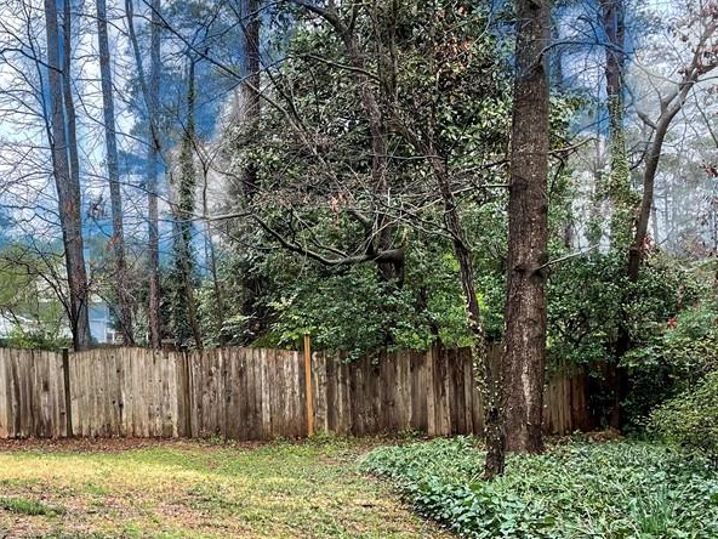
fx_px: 933
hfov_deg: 39.7
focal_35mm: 45
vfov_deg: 31.7
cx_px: 104
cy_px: 386
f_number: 1.6
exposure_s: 1/209
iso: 32
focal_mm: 4.2
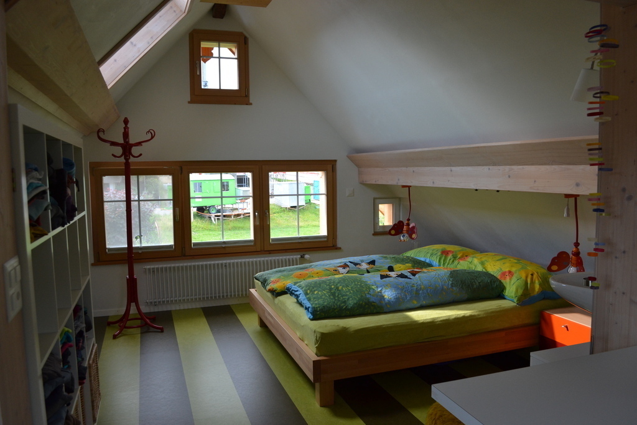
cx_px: 318
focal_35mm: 27
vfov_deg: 47.9
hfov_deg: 67.4
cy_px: 212
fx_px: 478
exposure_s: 1/125
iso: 400
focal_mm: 18
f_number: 5.6
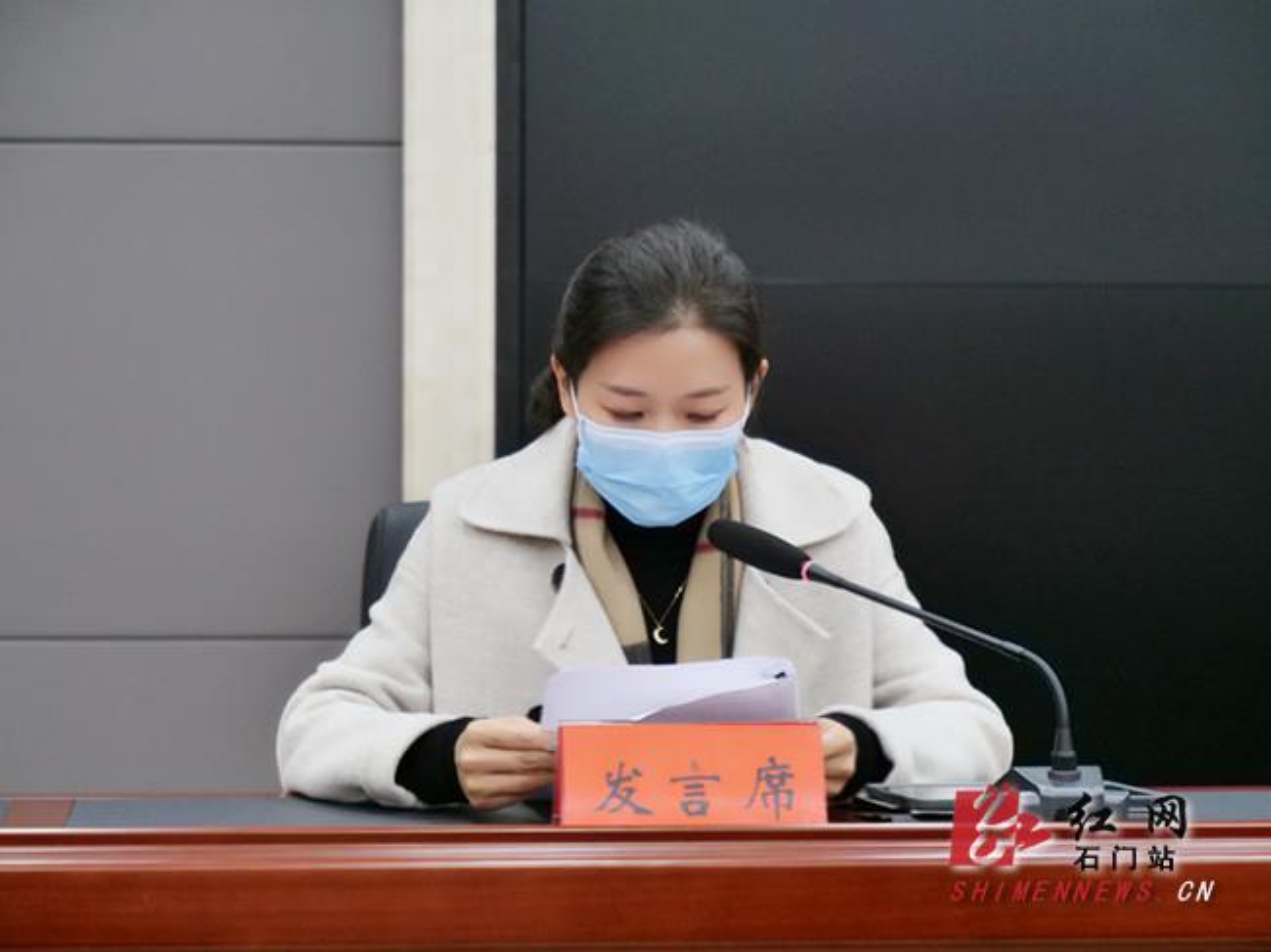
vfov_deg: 12.3
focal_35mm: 120
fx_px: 4404
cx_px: 636
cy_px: 476
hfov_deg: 16.4
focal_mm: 60
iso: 1600
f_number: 4
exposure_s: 1/125
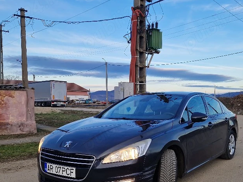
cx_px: 150
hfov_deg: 49.7
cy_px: 123
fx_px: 260
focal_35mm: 37
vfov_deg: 38.2
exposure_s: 1/2500
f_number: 1.8
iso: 50
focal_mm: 5.4
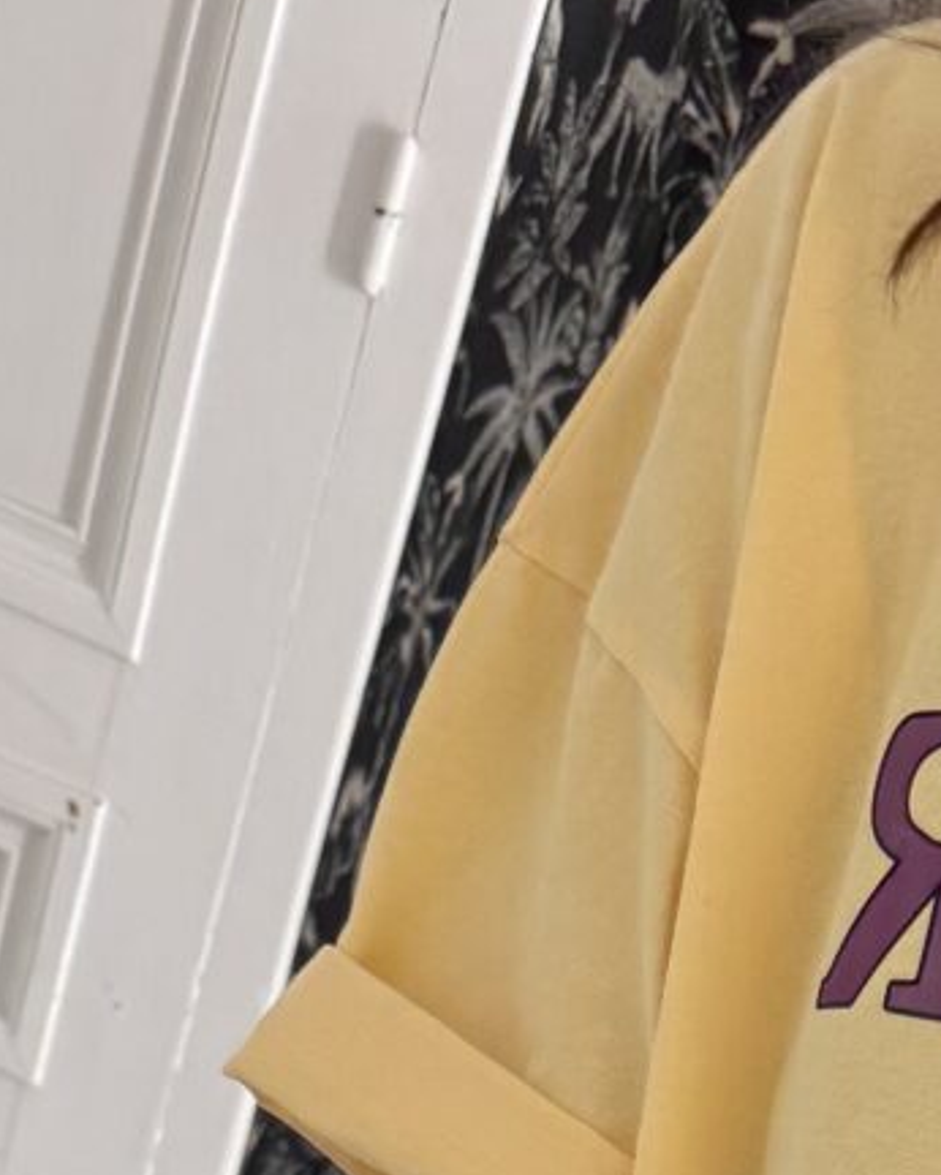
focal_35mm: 104
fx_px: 3618
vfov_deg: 14.8
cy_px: 2413
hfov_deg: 14.3
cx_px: 1202
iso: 160
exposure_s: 1/121
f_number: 1.78
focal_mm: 6.76
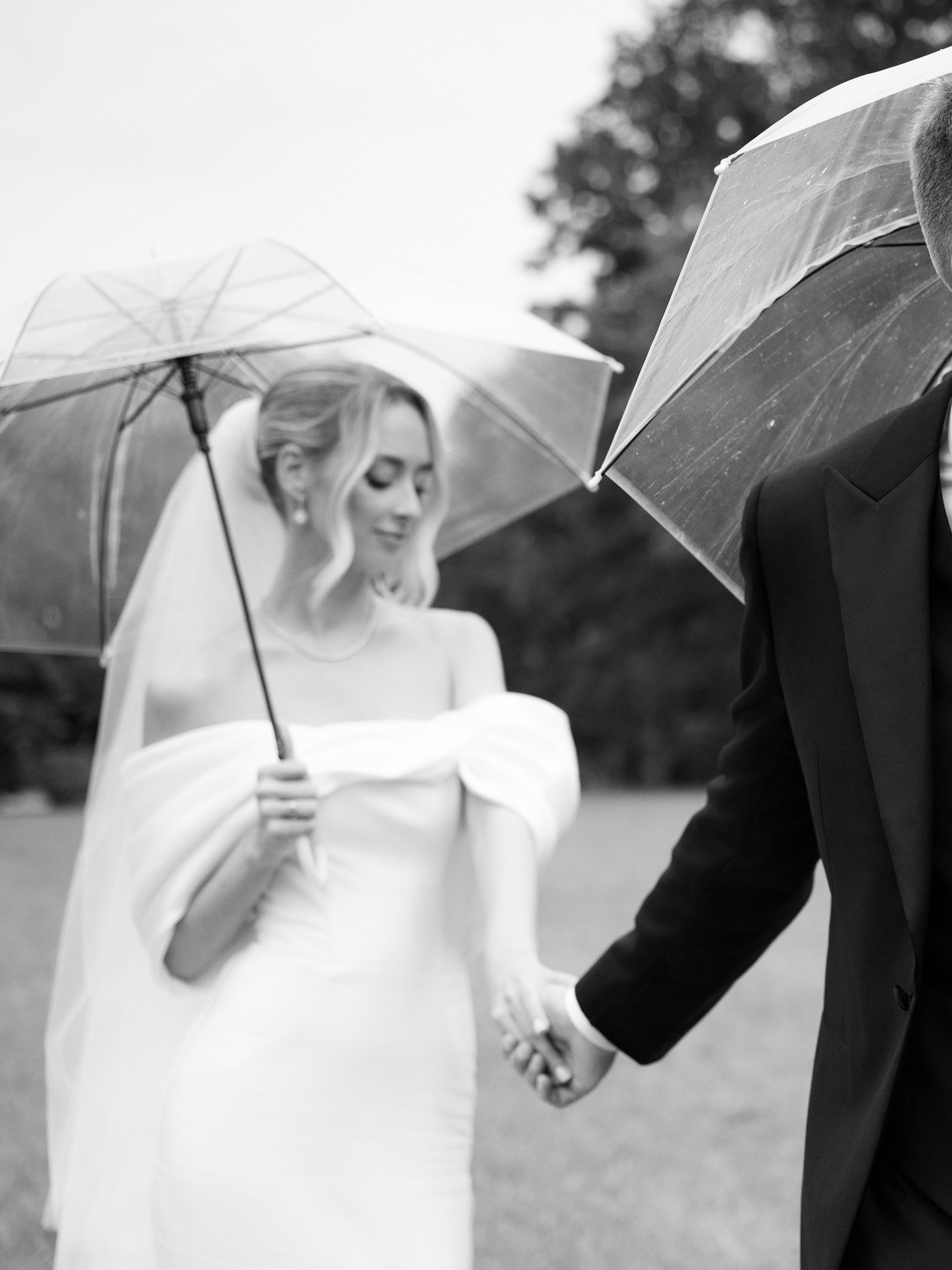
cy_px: 641
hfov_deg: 21.7
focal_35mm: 67
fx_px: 2456
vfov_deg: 29.0
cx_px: 741
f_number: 2.8
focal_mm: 46
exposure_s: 1/6400
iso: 800
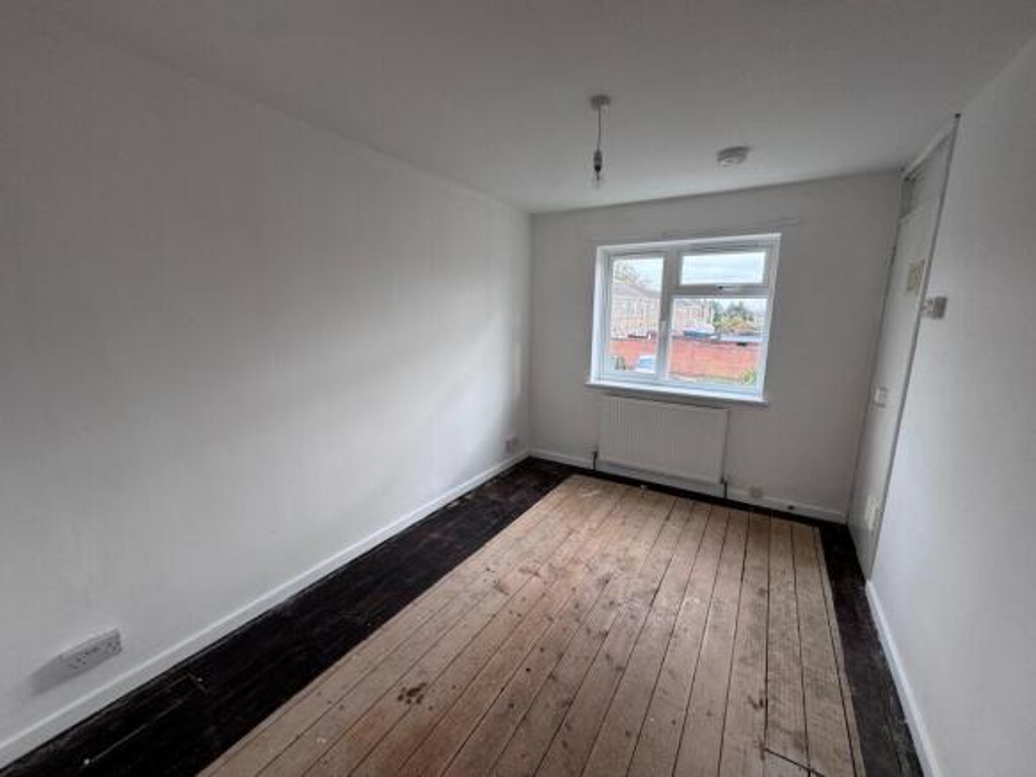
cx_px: 518
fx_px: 419
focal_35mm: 14
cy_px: 388
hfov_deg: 102.1
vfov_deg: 85.7
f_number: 2.2
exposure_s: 1/99
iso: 80
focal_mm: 2.22
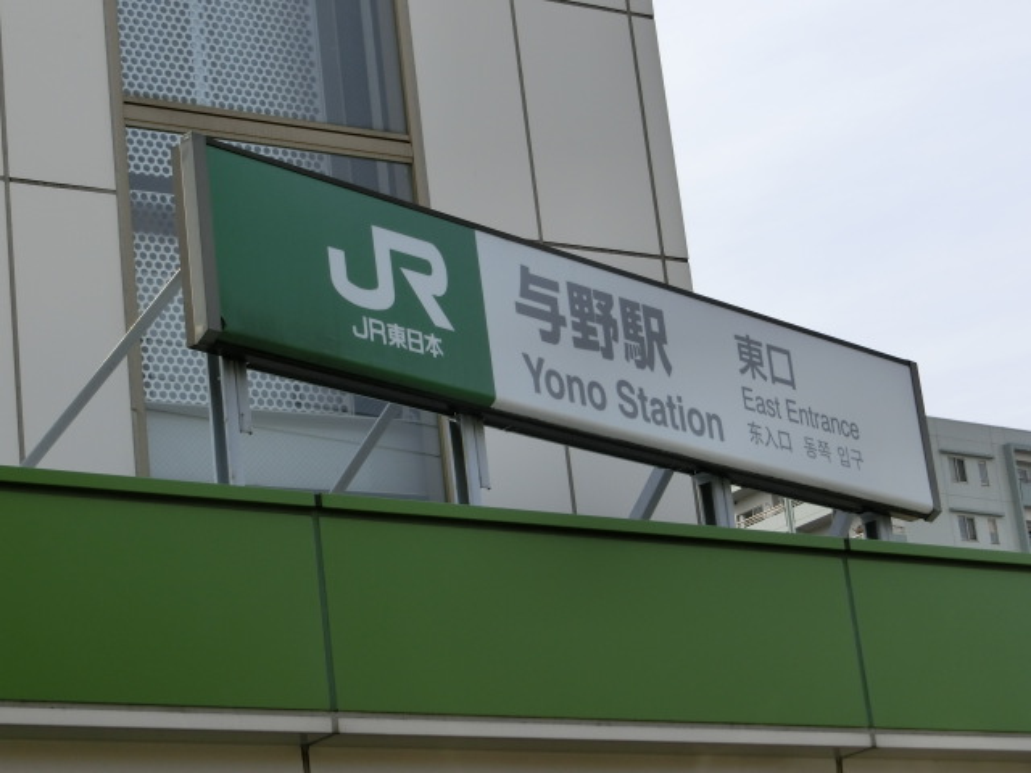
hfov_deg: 21.1
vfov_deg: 15.9
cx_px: 516
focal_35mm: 93
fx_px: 2770
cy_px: 386
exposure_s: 1/320
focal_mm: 16.5
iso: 80
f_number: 5.6
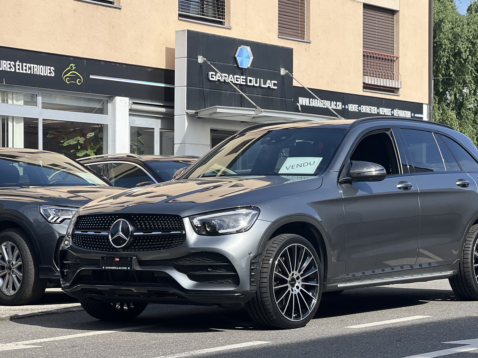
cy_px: 214
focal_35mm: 97
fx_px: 1339
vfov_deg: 15.2
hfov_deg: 20.2
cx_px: 278
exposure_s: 1/415
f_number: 2.8
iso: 32
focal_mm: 9
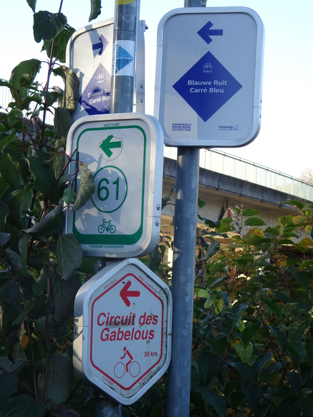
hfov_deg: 18.9
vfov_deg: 25.0
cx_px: 156
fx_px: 940
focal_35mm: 78
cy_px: 208
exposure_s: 1/80
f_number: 5
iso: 80
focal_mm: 13.26
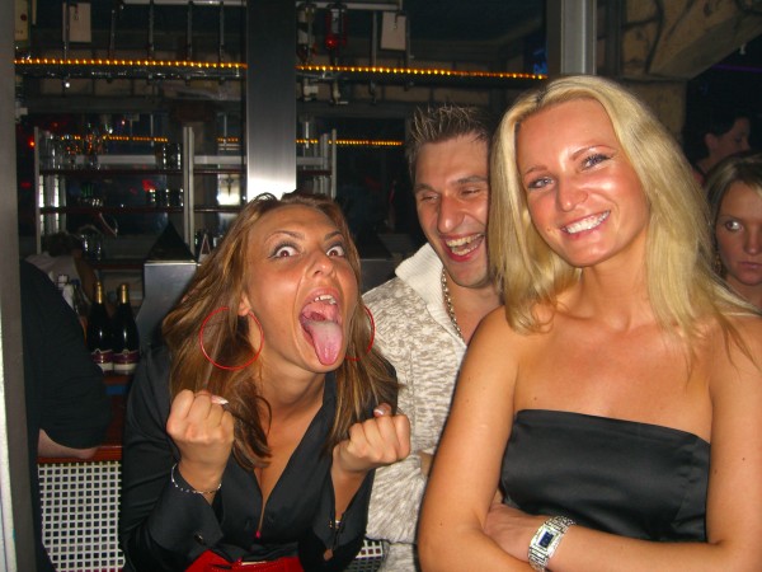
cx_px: 381
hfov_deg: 49.0
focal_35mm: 38
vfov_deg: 37.7
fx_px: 836
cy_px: 286
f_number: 2.8
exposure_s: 1/60
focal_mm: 7.9
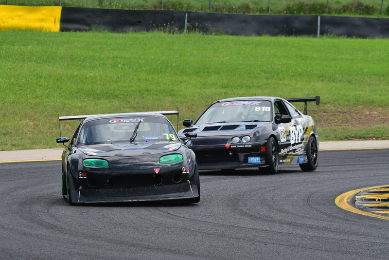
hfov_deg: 5.5
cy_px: 130
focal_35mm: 375
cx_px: 194
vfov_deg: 3.7
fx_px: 4053
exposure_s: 1/640
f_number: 11
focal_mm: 250
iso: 640
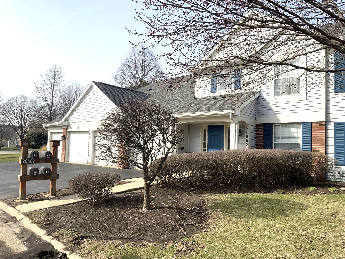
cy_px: 130
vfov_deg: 48.2
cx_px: 172
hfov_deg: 61.7
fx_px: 289
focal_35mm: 29
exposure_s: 1/2141
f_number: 1.8
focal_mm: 3
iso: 16
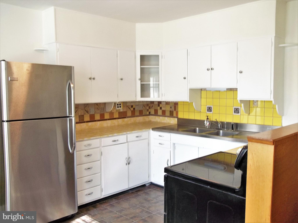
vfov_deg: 44.2
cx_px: 149
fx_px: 275
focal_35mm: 32
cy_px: 112
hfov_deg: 56.8
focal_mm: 5.7
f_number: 2.9
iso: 80
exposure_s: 1/40
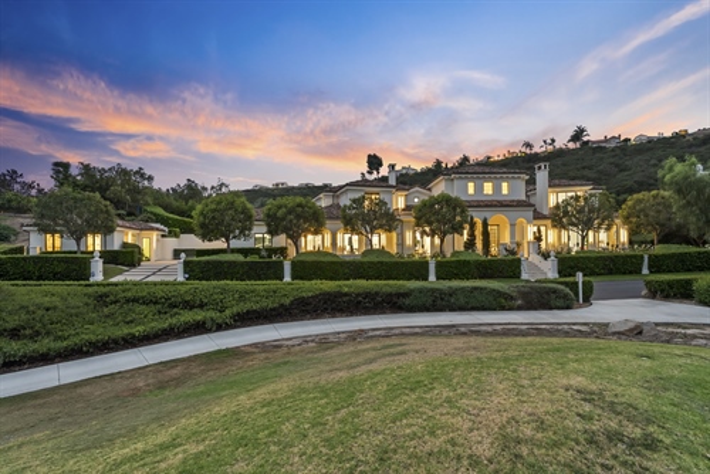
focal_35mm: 16
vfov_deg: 73.8
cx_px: 355
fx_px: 316
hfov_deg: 96.7
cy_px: 237
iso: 800
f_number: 7.1
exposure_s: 1.3
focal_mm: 16
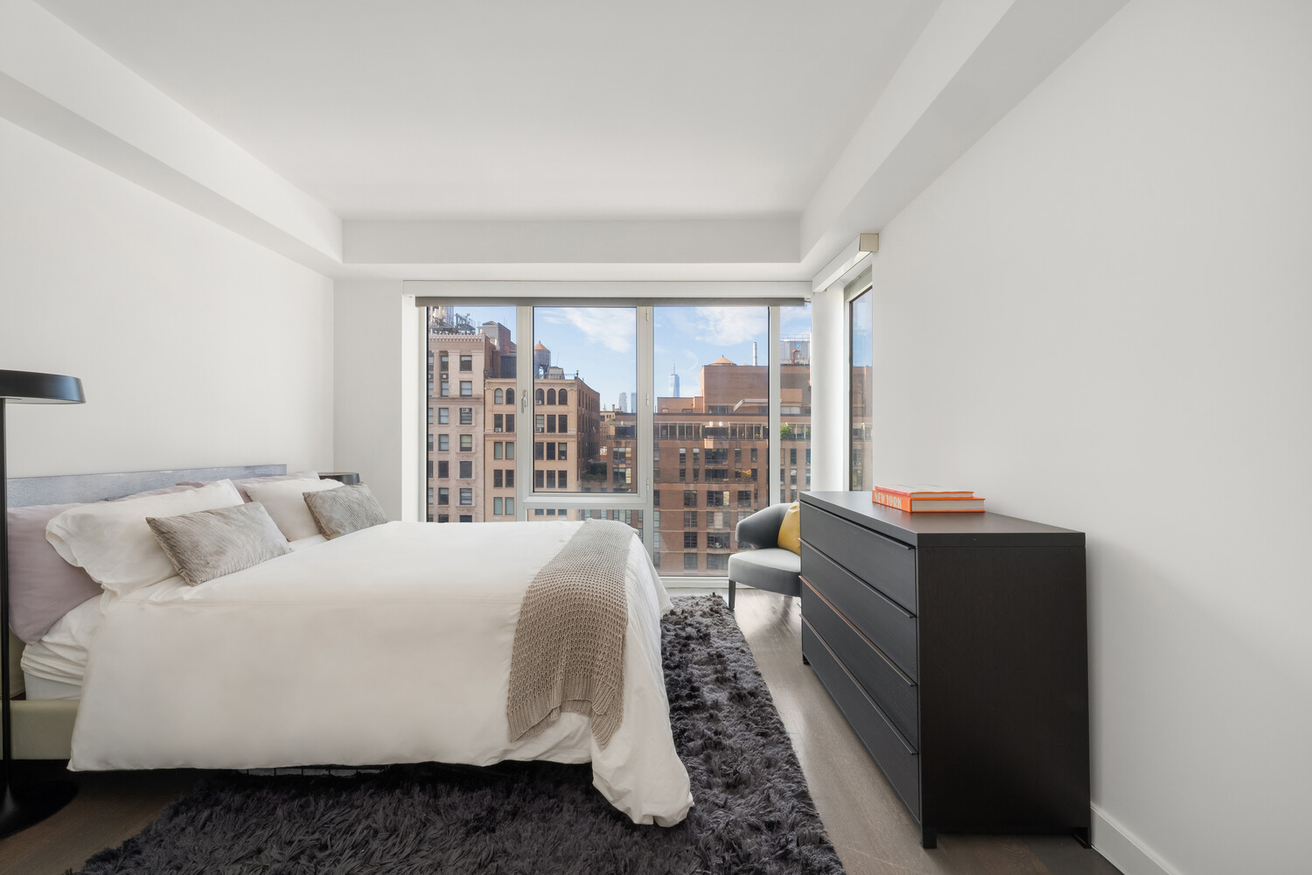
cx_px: 656
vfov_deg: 81.2
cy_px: 438
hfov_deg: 104.3
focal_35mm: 14
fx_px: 510
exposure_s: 1/8
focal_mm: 14
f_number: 20
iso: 800
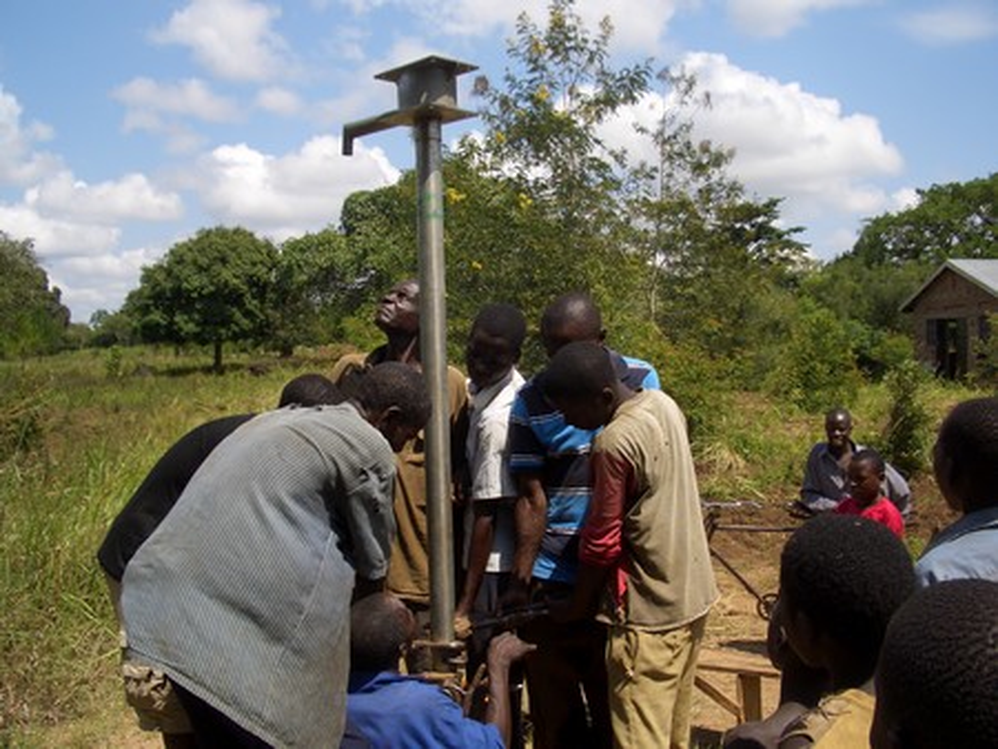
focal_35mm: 35
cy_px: 374
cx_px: 499
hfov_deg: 52.6
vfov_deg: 40.7
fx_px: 1010
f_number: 4.3
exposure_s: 1/400
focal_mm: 5.8
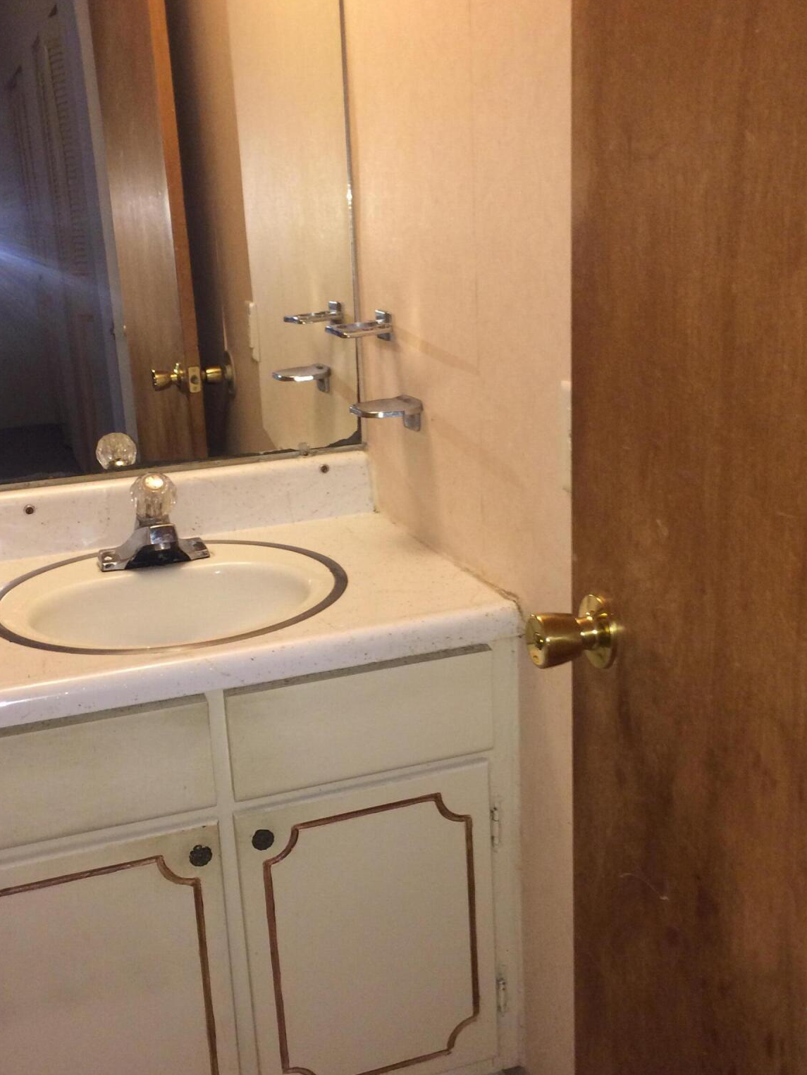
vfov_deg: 48.9
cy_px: 583
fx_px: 1181
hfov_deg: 37.7
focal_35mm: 38
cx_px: 362
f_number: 2.2
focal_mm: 4.15
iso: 100
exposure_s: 1/30
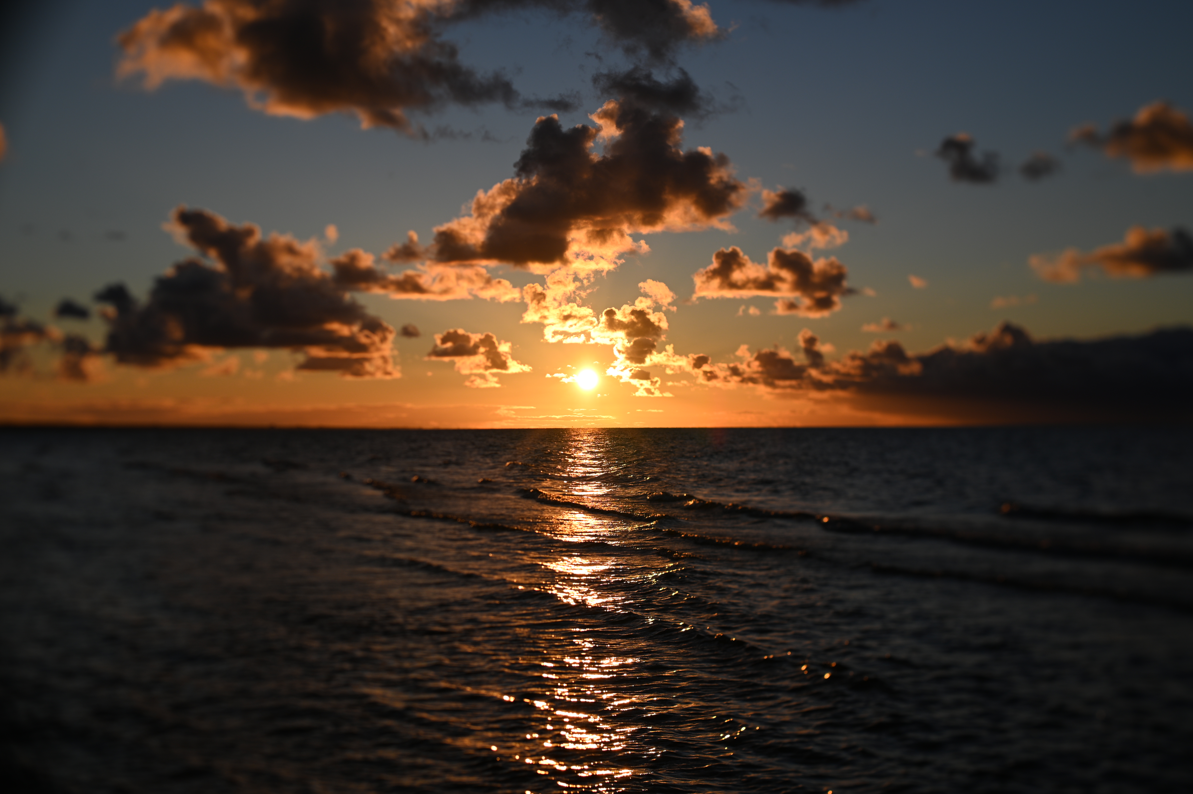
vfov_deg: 27.0
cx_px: 596
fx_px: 1656
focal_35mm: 50
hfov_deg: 39.6
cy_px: 397
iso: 100
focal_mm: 50
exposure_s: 1/1600
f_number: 1.4
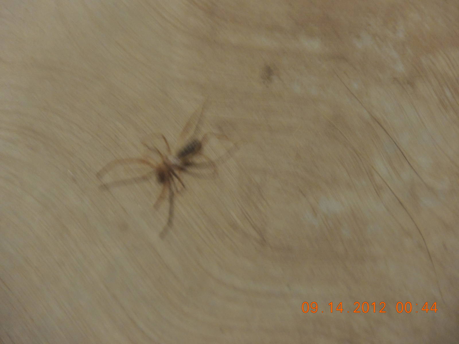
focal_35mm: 435
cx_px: 230
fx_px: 5768
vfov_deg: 3.4
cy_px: 172
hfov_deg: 4.6
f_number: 4.9
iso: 800
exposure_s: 1/3
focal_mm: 77.5
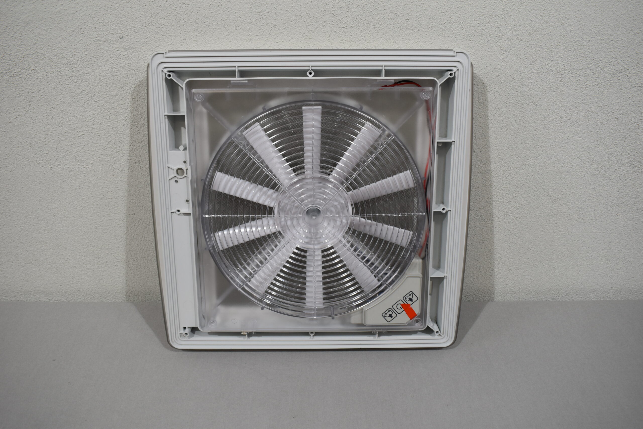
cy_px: 214
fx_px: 589
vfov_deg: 40.0
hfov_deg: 57.2
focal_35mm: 33
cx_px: 322
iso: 320
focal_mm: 22
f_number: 5.6
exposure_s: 1/125
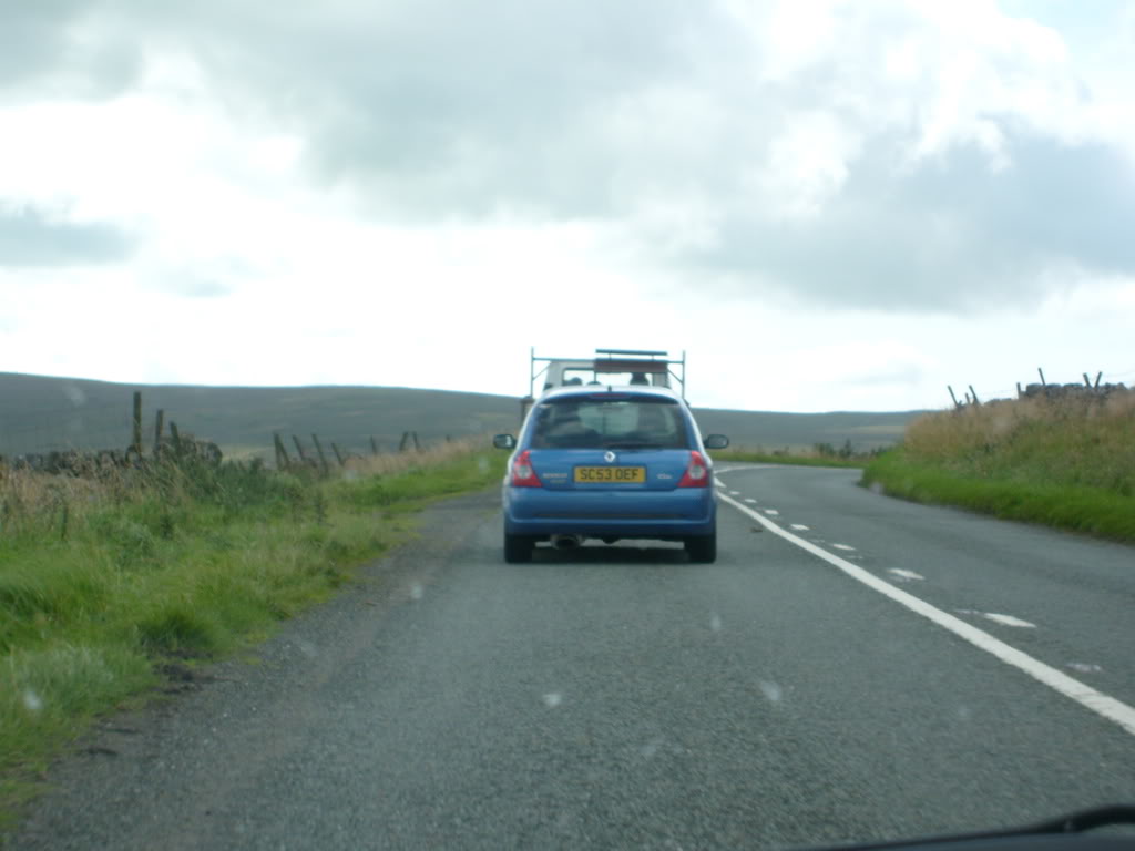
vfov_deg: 14.0
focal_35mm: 106
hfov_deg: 18.5
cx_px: 568
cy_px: 426
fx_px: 3476
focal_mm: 17.4
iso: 80
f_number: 4.9
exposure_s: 1/250
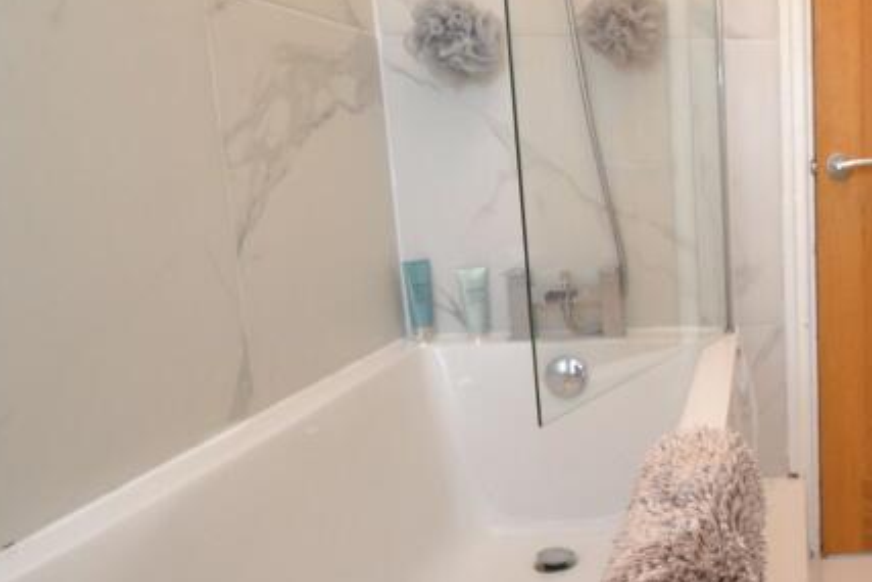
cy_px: 311
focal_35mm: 36
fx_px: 872
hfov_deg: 44.4
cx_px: 890
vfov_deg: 36.9
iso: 1000
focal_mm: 10
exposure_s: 1/60
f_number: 3.5
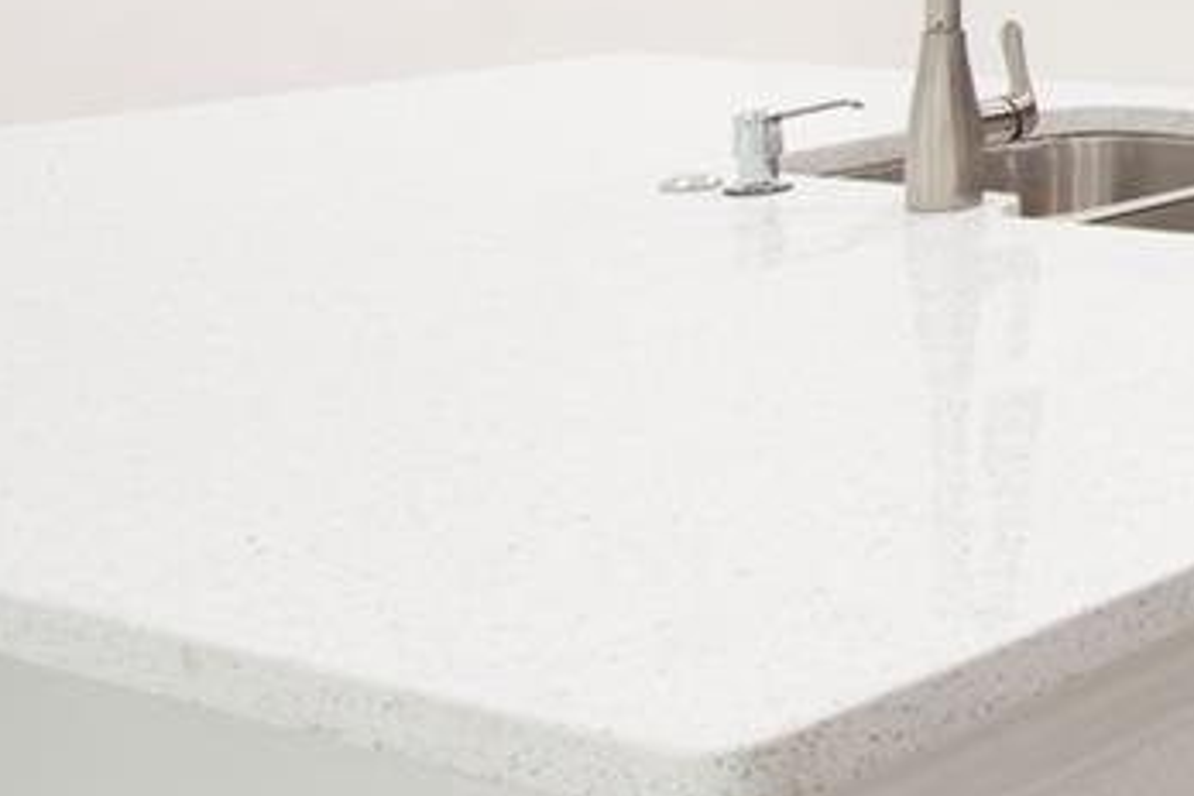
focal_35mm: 69
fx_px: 2288
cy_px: -245
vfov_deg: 18.3
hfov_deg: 20.1
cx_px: 2210
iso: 500
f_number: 10
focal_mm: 15
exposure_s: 1/10
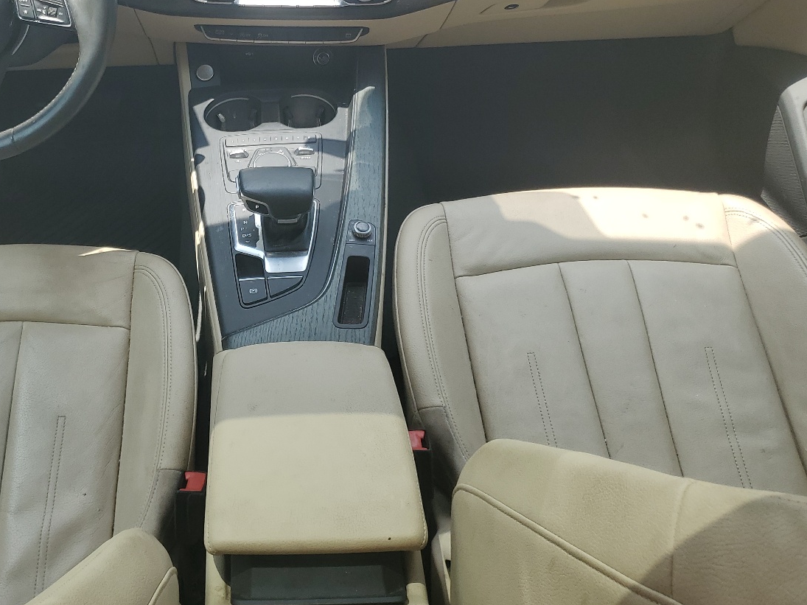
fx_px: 886
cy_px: 205
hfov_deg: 47.7
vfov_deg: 37.3
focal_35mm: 38
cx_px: 237
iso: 50
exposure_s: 1/1000
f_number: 1.5
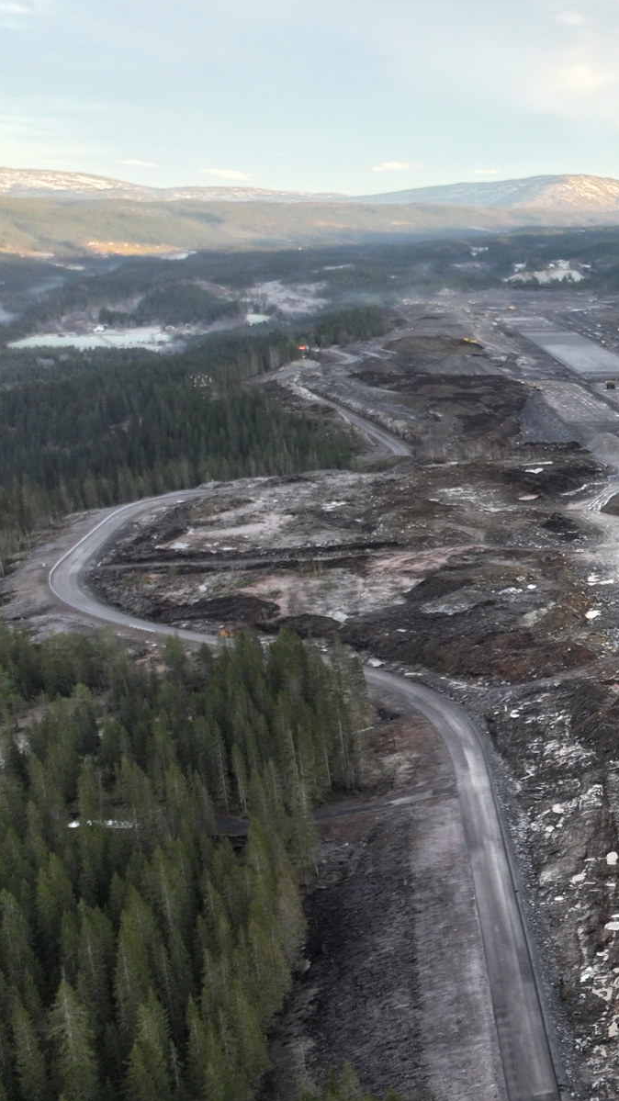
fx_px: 1752
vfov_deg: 34.7
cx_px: 1261
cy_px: 708
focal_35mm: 60
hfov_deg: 15.6
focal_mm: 12.29
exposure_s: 1/320
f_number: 2.8
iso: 220
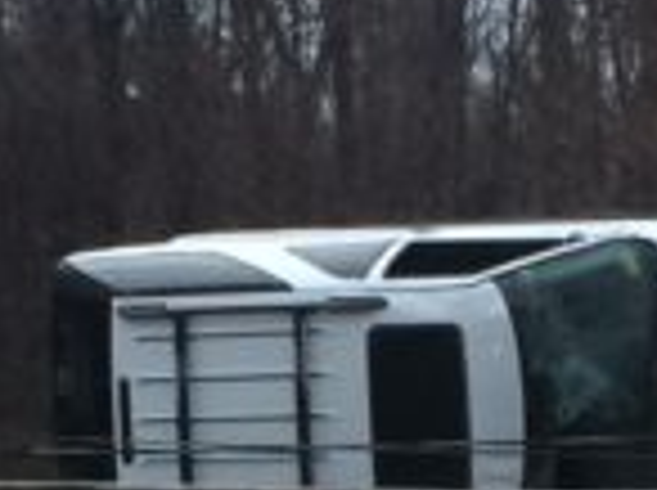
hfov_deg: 9.0
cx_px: 410
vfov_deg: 6.7
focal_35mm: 219
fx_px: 4150
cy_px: 775
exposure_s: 1/30
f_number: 2.2
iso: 40
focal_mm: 4.15
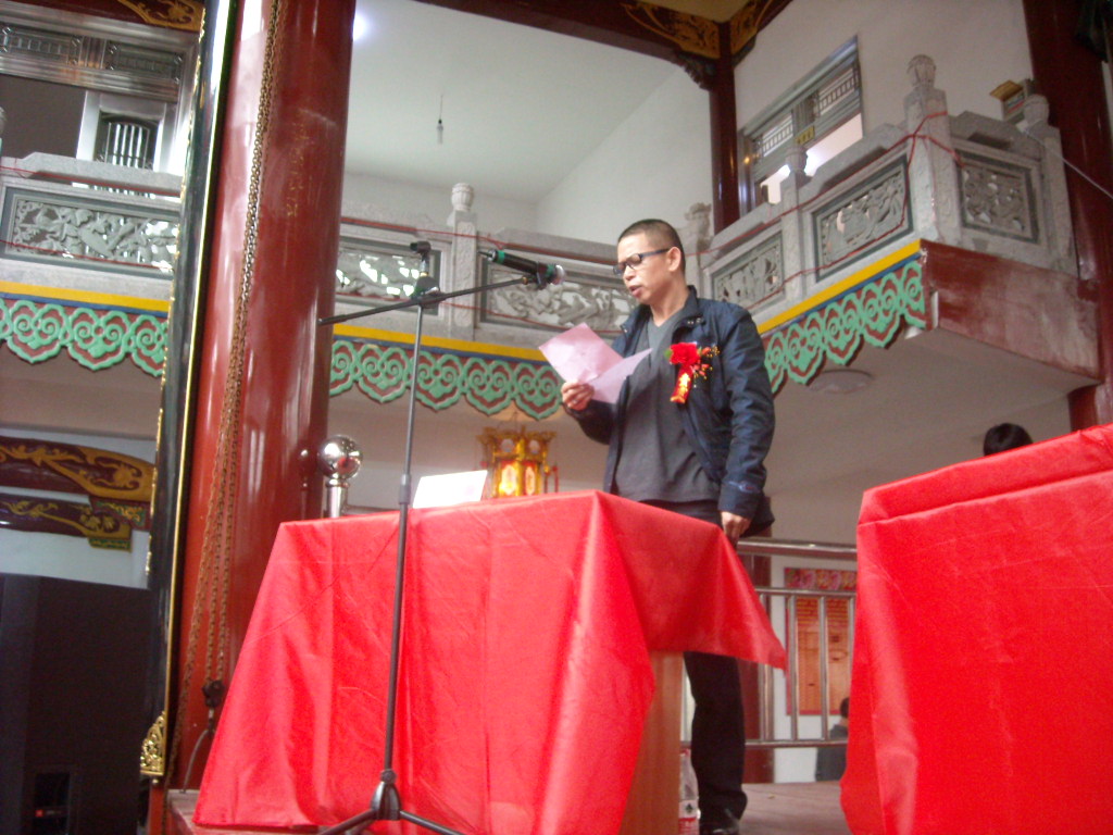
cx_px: 556
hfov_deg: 52.6
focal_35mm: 35
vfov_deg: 40.7
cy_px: 418
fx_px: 1125
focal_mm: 5.7
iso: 400
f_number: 2.8
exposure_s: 1/54
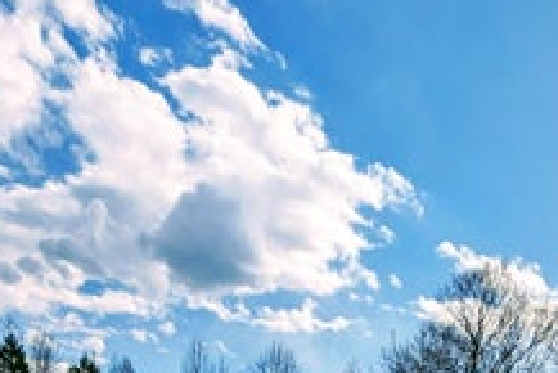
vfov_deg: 17.8
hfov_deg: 40.2
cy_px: 772
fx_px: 760
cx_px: 234
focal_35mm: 49
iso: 38
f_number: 1.95
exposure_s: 1/4484
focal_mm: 2.23
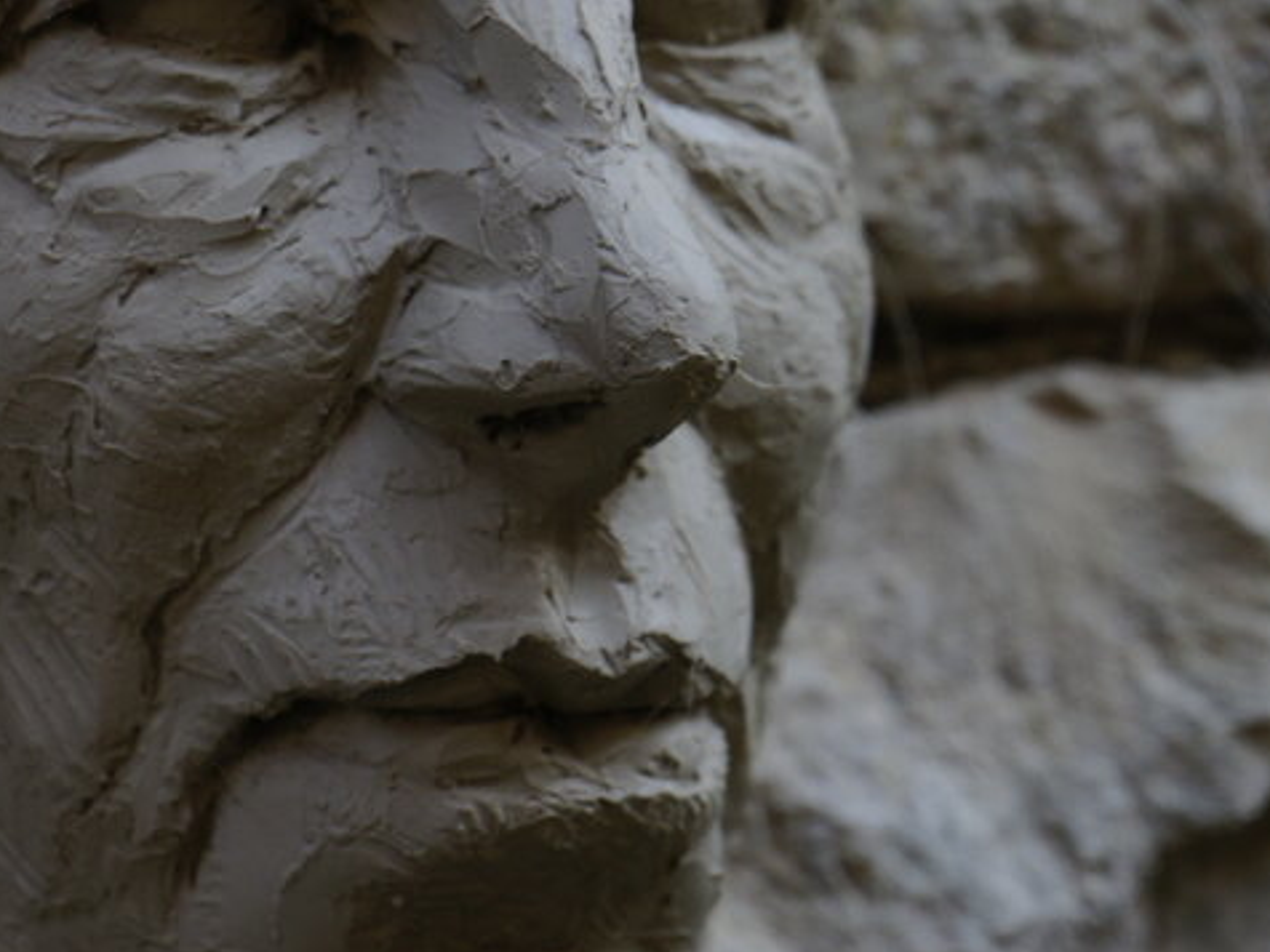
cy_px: 147
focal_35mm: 131
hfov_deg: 15.0
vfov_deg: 11.3
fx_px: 4806
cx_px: 264
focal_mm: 54
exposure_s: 1/100
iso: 400
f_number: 5.6
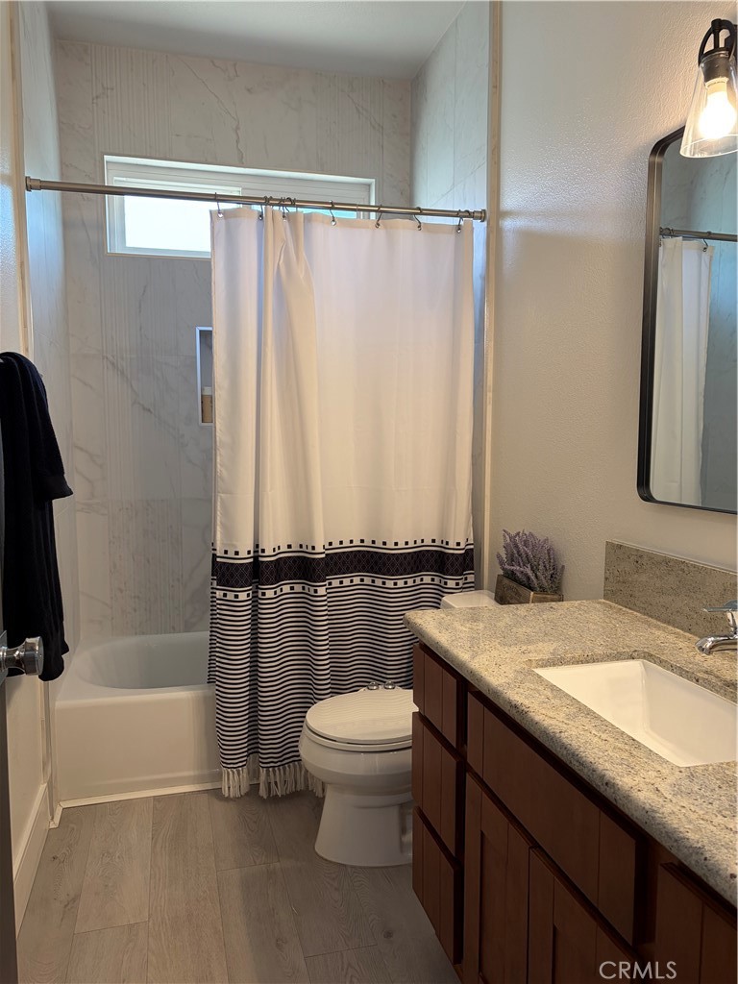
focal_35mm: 26
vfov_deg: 67.3
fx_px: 739
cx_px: 369
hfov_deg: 53.1
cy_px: 492
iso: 80
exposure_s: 1/60
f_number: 1.6
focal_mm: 5.96
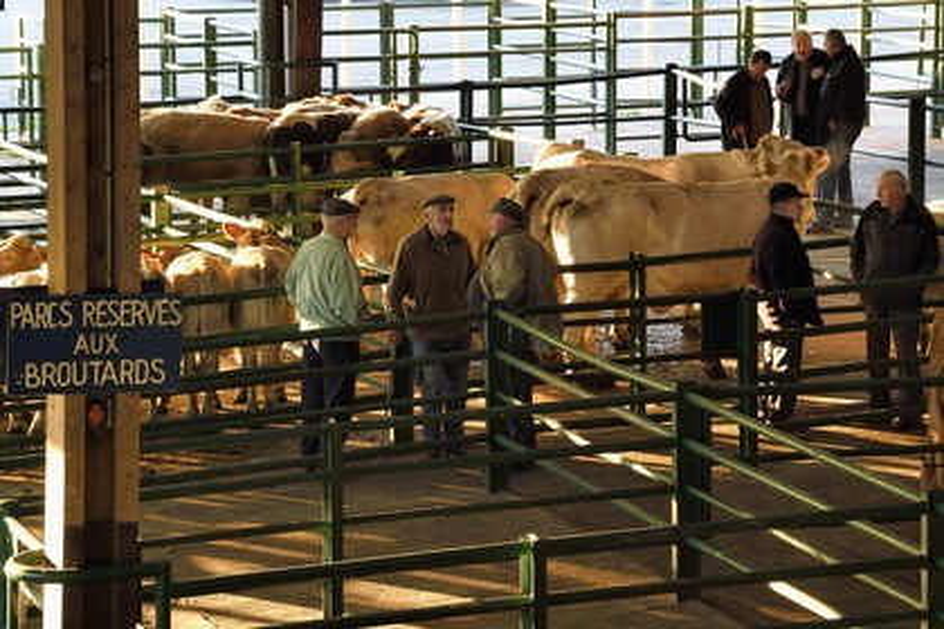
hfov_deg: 16.4
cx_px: 472
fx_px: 3278
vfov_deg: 11.0
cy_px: 314
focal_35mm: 125
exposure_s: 1/60
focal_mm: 125
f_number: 7.1
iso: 1600
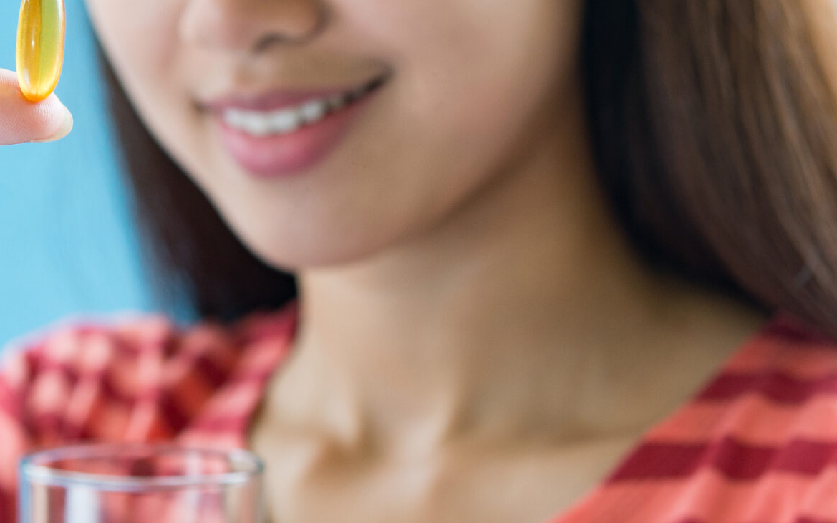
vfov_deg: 9.8
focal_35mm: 134
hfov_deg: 15.5
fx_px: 3056
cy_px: 131
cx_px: 236
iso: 320
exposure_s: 1/125
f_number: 5
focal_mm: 60
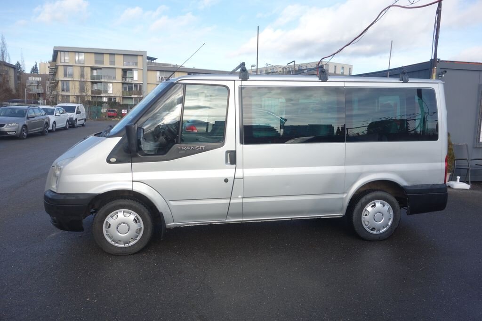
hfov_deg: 65.5
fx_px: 375
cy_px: 160
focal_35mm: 28
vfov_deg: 46.4
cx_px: 241
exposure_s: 1/200
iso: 125
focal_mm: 10.4
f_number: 5.6
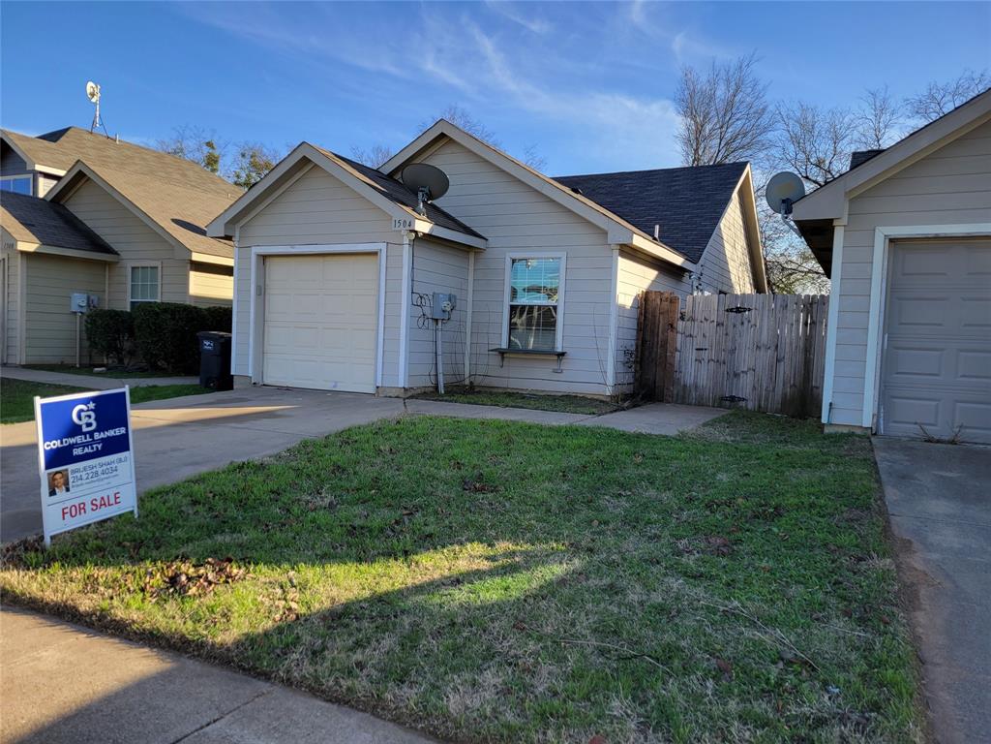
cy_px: 372
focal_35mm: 26
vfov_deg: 53.1
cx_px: 496
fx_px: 744
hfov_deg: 67.3
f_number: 1.8
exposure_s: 1/942
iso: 40
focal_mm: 5.4
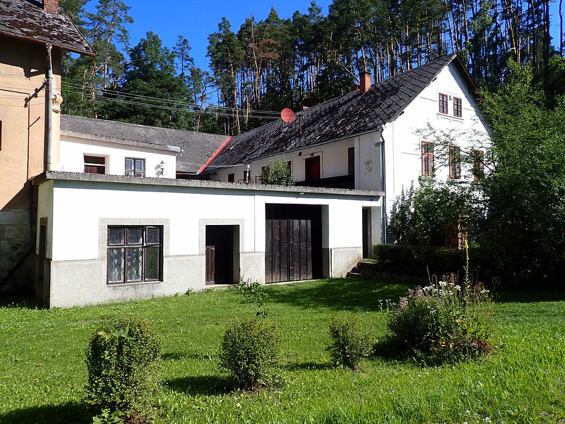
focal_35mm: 25
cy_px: 212
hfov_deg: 69.4
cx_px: 282
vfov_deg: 54.9
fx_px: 408
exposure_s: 1/160
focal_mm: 4.5
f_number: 8
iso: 100
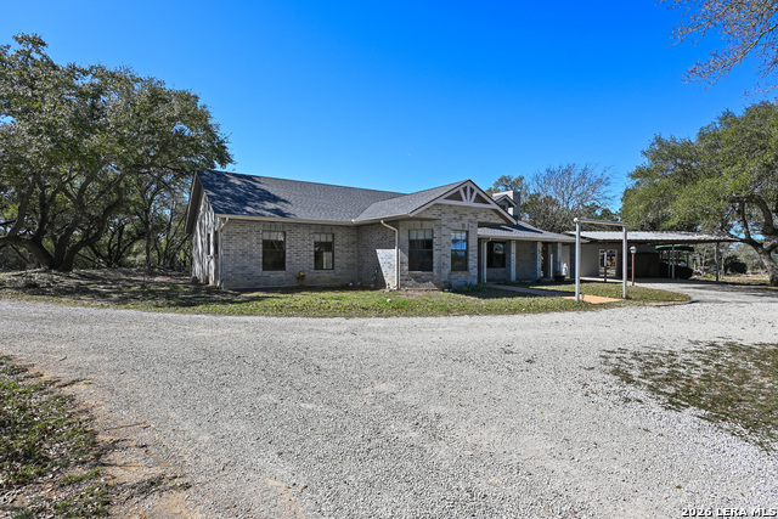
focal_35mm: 18
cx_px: 389
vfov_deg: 67.4
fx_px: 389
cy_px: 260
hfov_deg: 90.0
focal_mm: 12
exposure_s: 1/250
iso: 100
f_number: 7.1
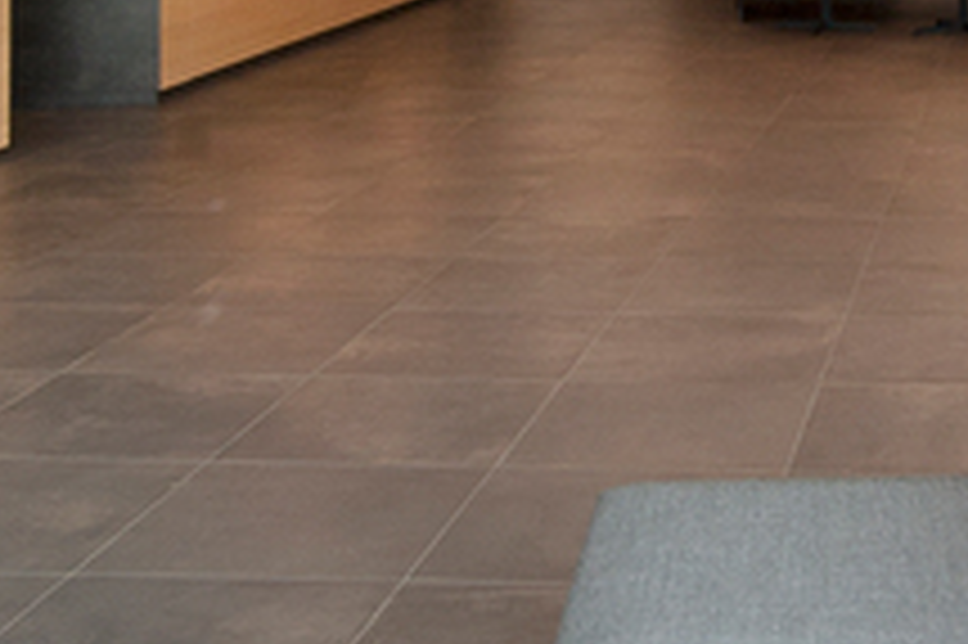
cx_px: 991
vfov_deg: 17.7
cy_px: -151
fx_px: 1961
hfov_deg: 26.1
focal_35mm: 73
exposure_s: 1/20
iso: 250
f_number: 11
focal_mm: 14
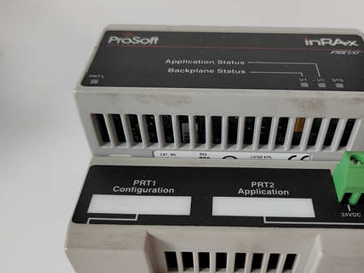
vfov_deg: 43.9
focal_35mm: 32
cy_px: 167
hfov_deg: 56.4
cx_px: 216
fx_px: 336
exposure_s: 1/100
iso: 716
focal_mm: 5.52
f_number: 1.9
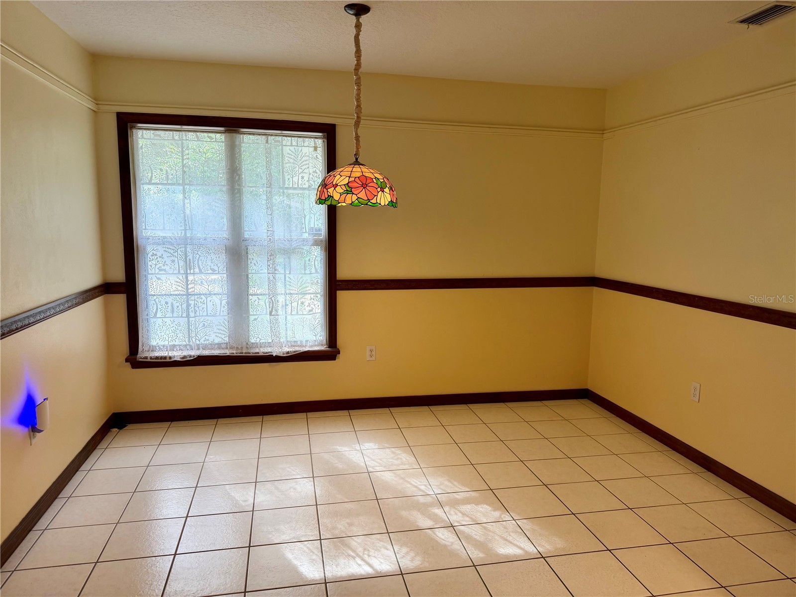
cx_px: 398
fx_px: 552
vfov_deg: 56.8
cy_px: 298
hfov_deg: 71.6
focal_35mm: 24
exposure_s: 1/120
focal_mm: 6.76
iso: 125
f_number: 1.78
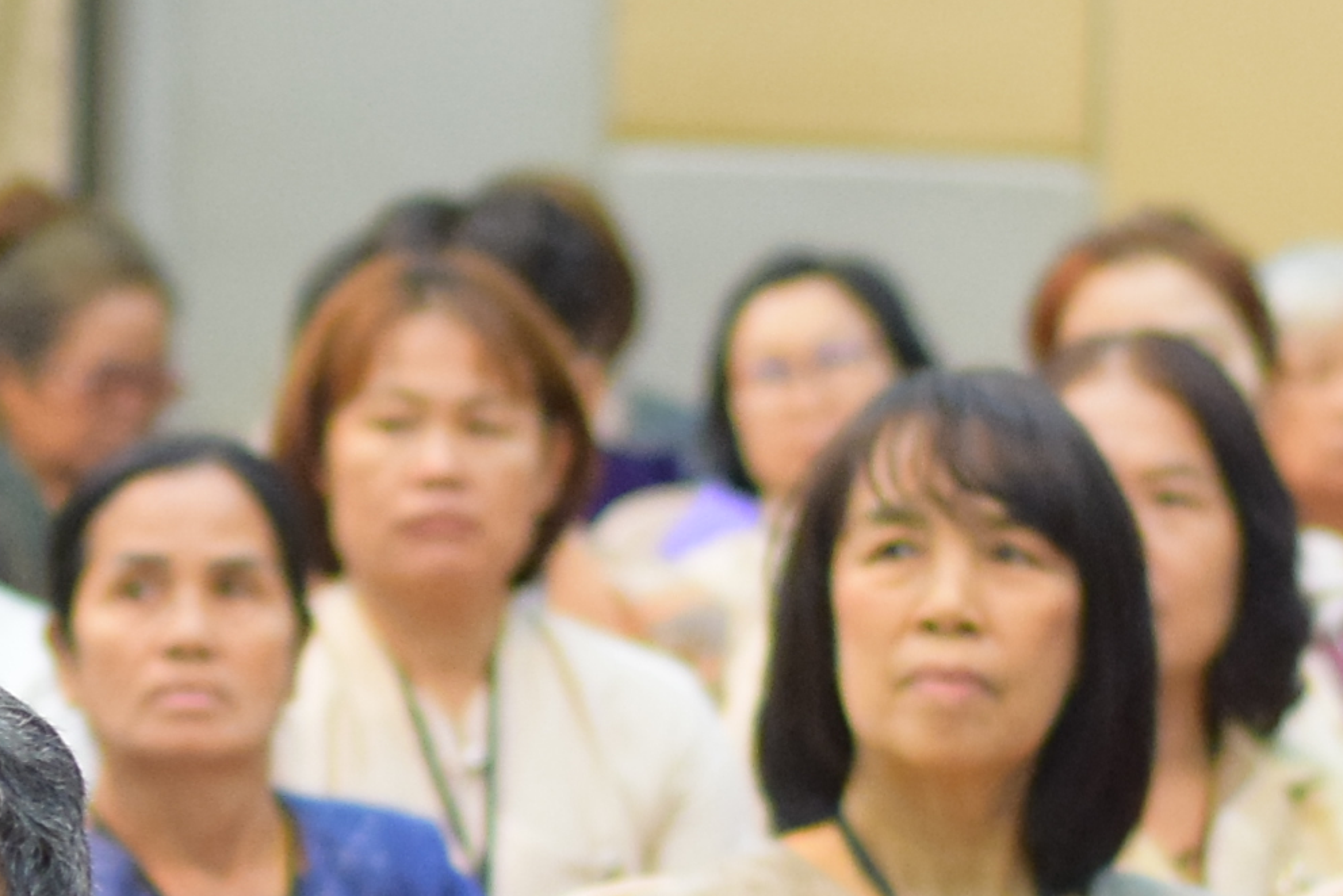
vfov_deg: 4.0
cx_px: -131
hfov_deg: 6.0
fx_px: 12687
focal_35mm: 340
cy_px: 1366
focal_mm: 50
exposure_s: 1/80
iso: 1250
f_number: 2.8
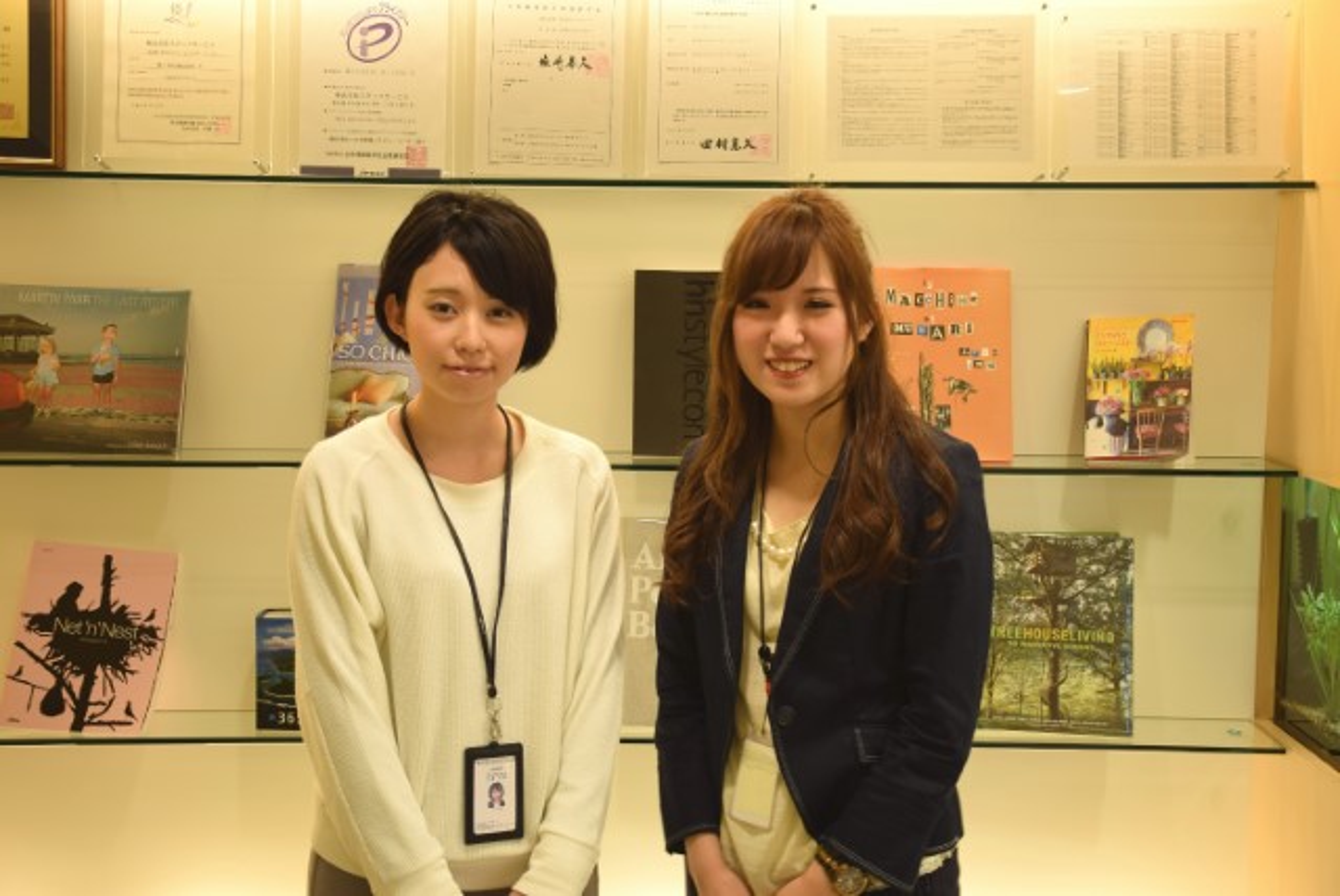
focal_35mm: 48
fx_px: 1788
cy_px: 448
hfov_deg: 41.1
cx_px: 670
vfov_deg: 28.1
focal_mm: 32
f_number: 4
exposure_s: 1/13
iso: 100
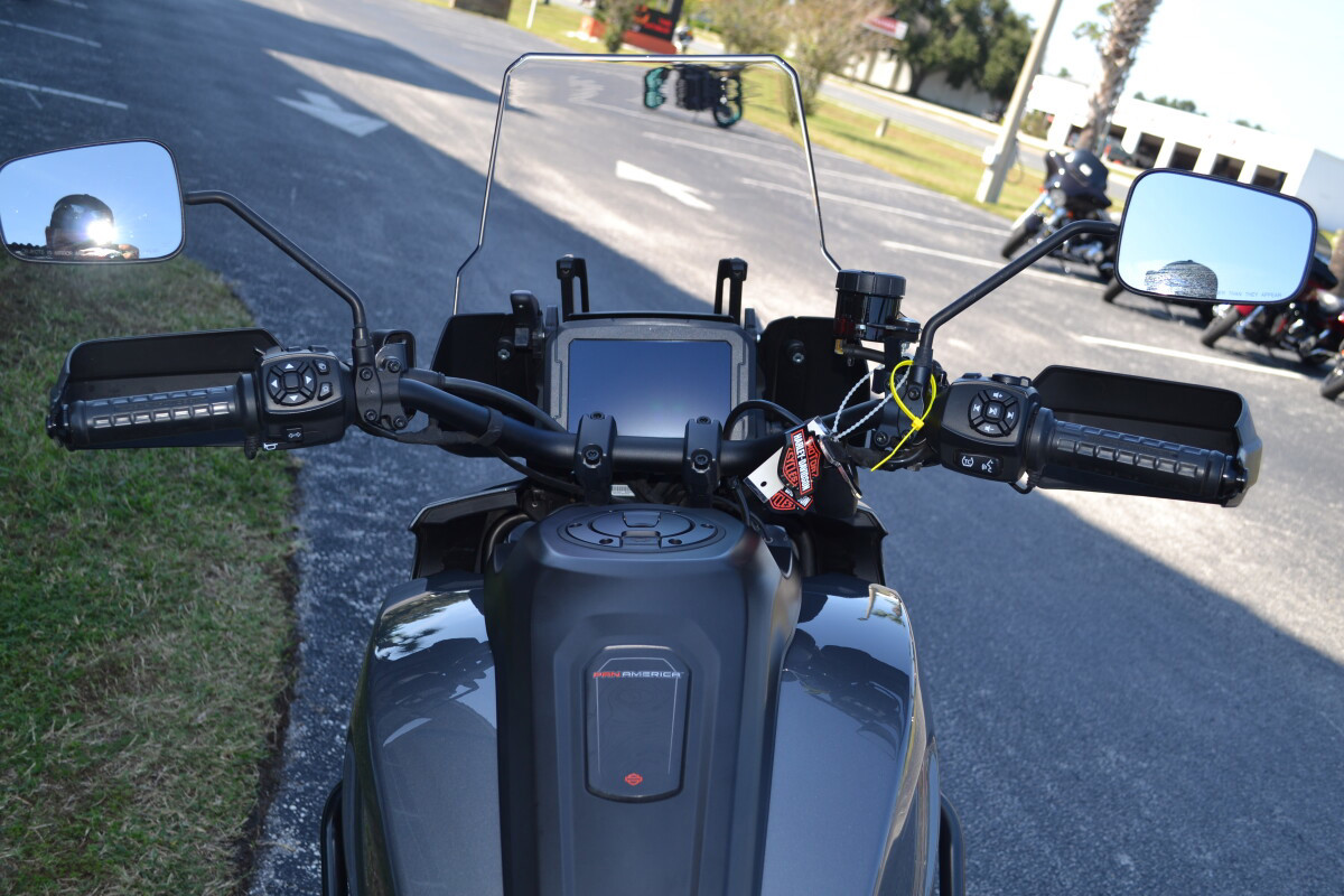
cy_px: 448
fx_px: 1232
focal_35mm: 33
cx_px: 672
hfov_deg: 57.2
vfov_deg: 40.0
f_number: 5
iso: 100
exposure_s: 1/200
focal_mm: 22
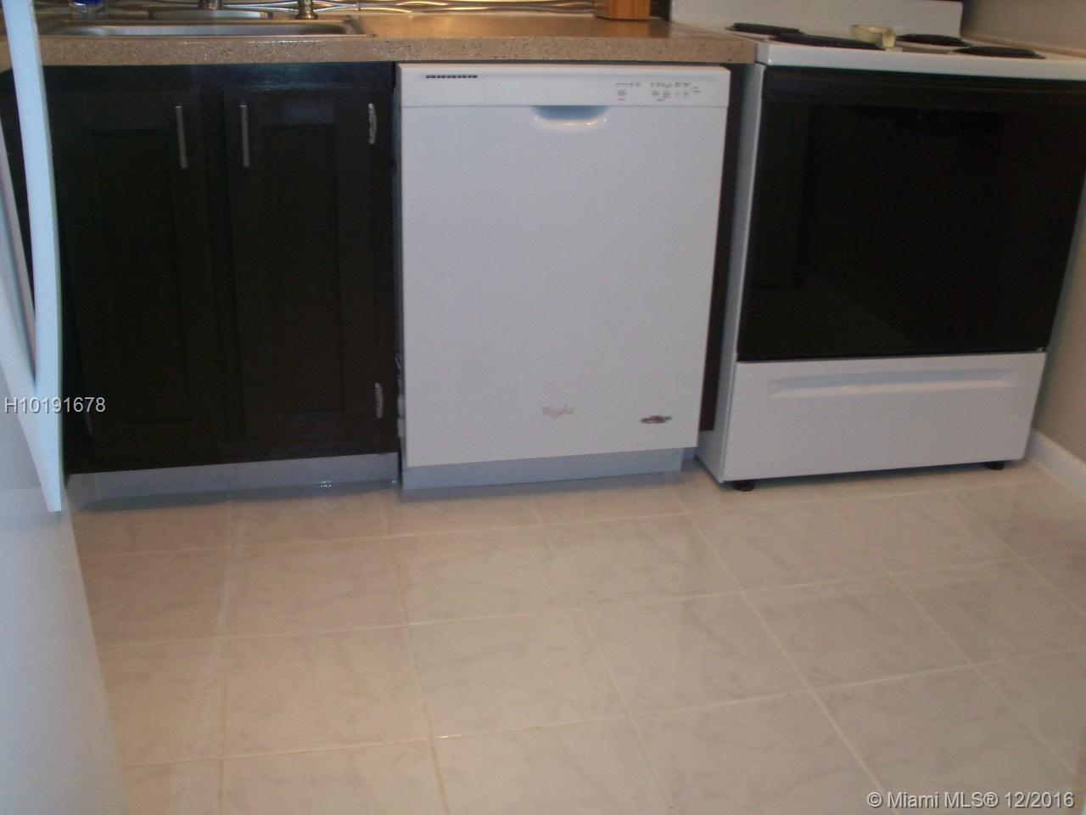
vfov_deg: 40.7
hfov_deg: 52.6
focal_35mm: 35
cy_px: 408
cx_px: 543
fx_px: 1098
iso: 100
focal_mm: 6.3
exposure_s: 1/30
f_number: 3
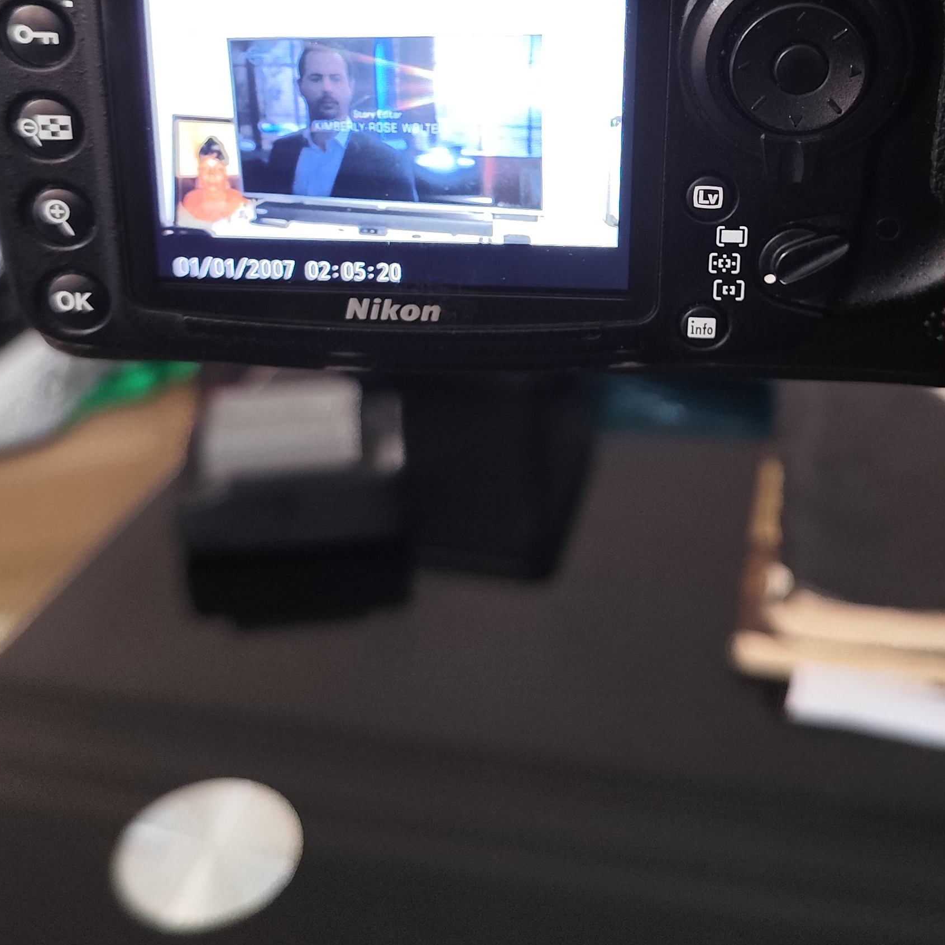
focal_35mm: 49
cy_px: 127
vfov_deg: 33.2
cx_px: 596
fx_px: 1513
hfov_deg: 34.5
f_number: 1.65
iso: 500
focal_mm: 6.19
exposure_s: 1/25
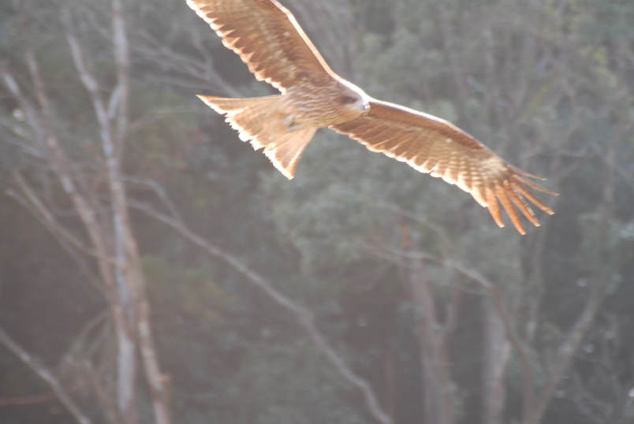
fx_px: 6735
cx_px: 334
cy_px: 177
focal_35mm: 382
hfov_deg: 5.4
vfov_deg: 3.6
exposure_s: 1/125
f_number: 5.6
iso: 400
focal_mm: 200
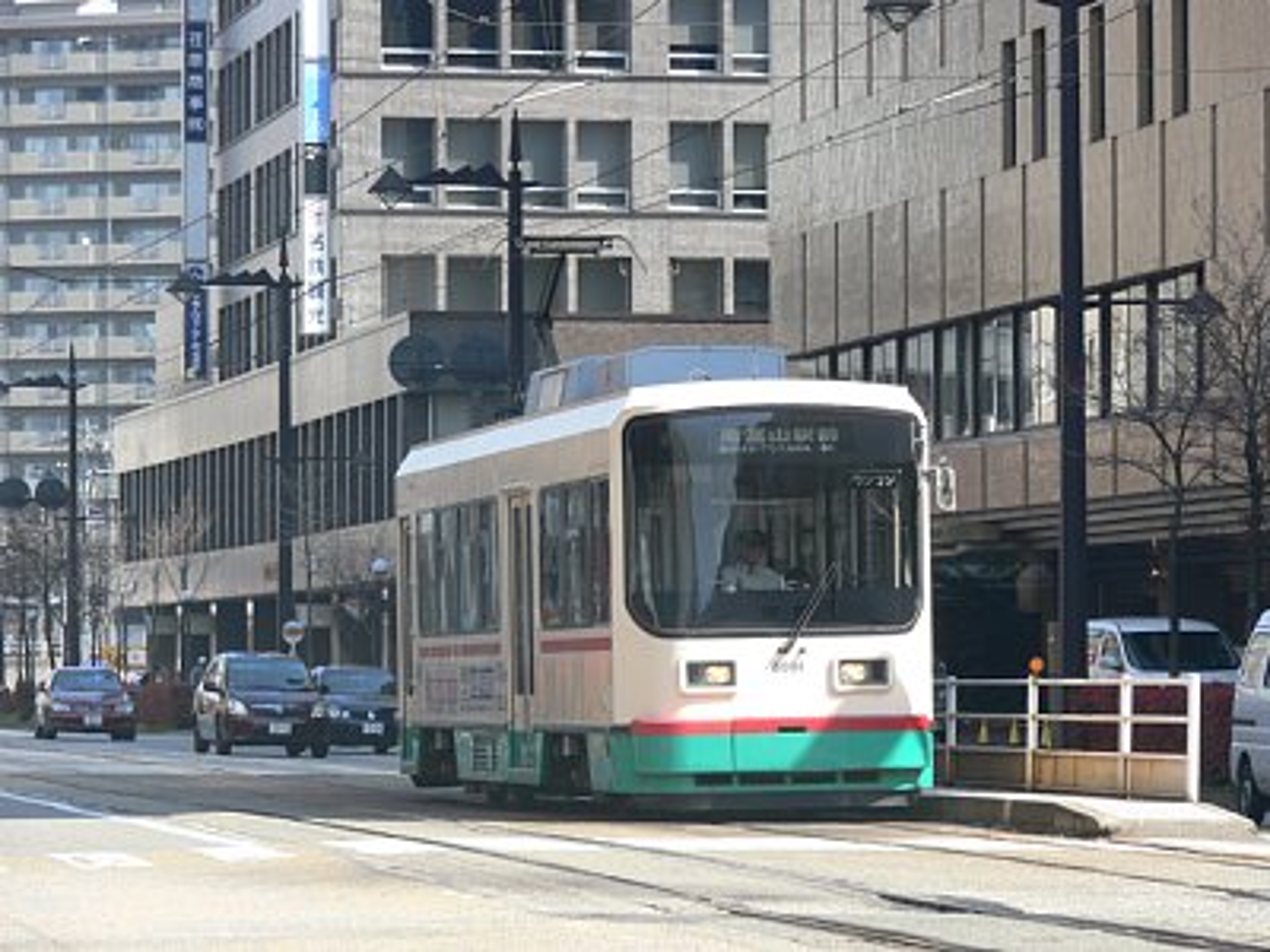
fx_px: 6531
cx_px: 635
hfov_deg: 11.1
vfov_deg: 8.3
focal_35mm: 178
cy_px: 476
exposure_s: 1/125
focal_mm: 37.7
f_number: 5
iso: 80
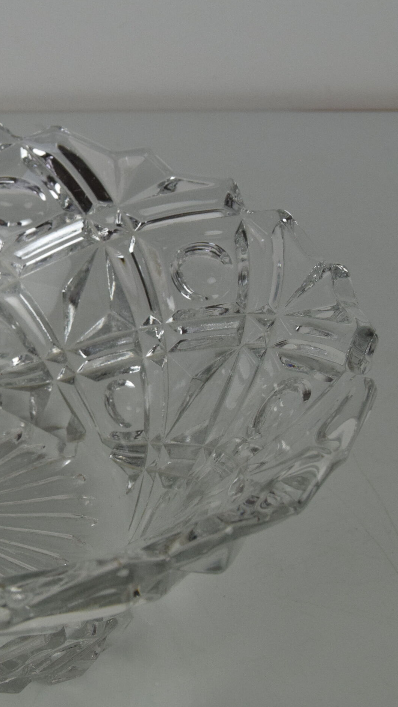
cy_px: 369
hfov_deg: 19.0
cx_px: -67
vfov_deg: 34.9
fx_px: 1125
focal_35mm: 60
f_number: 10
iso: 1600
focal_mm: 24
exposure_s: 1/400
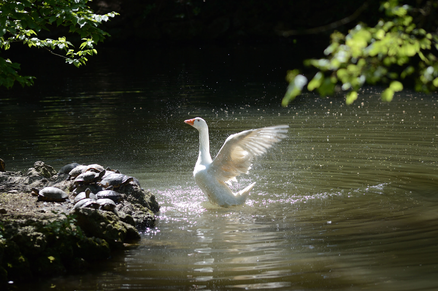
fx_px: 1915
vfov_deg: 8.7
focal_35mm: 158
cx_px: 219
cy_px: 146
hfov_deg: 13.1
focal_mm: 105
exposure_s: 1/640
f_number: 2.8
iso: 100
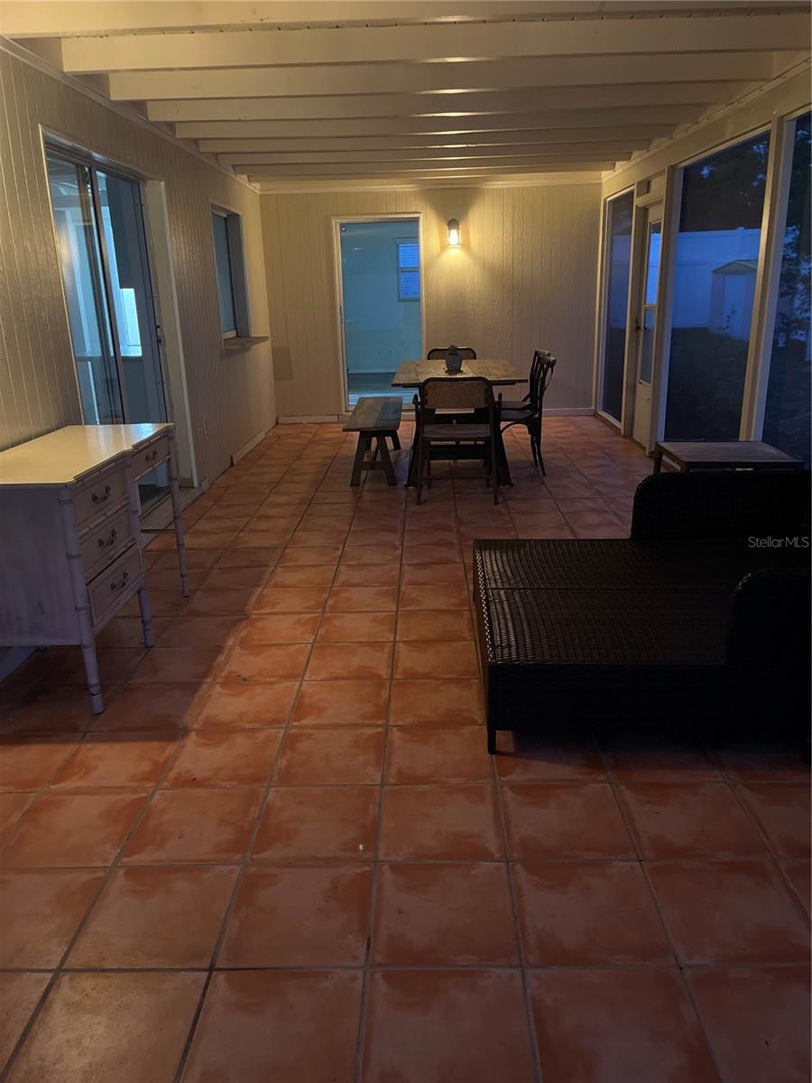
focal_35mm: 26
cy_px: 542
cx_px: 406
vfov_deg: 67.3
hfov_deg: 53.1
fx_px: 813
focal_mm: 5.1
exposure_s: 1/30
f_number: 1.6
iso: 1000
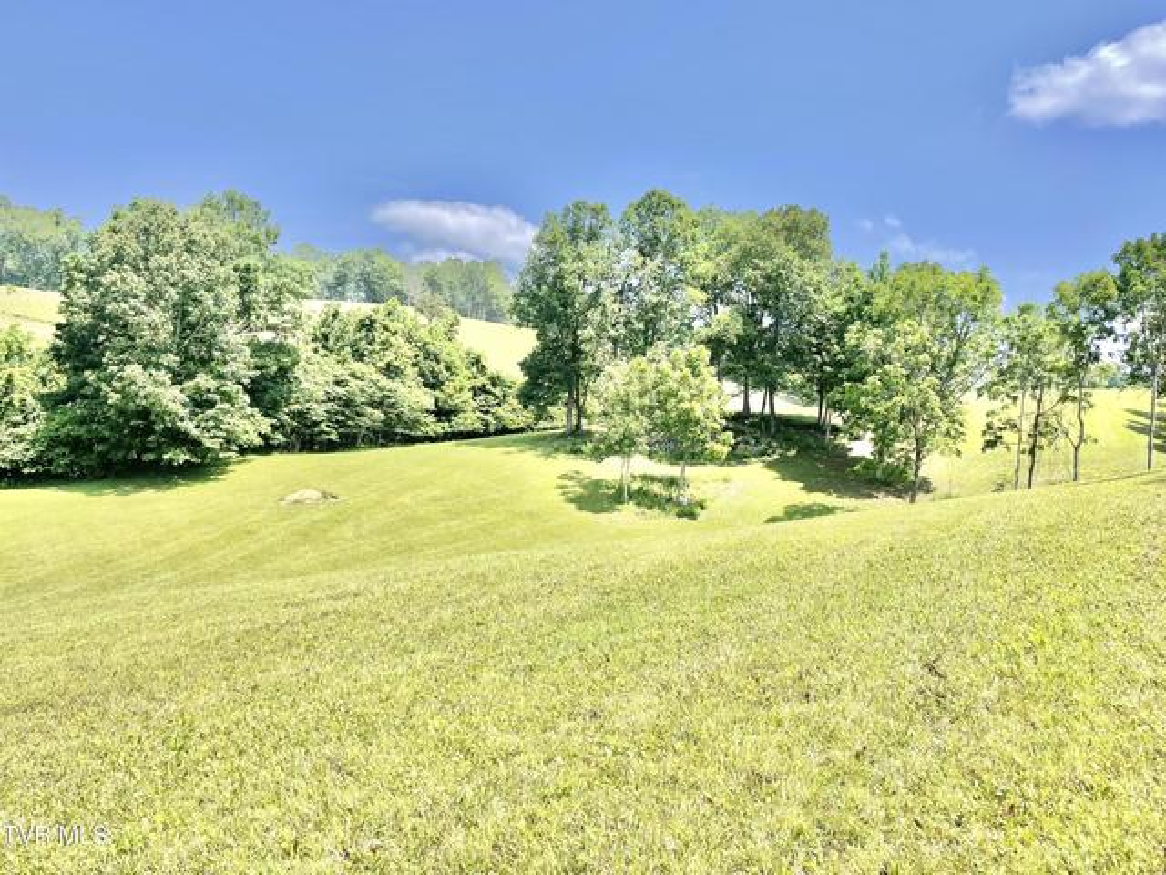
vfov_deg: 53.1
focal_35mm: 26
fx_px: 876
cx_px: 583
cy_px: 438
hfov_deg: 67.3
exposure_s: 1/2564
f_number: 1.6
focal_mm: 4.2
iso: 32
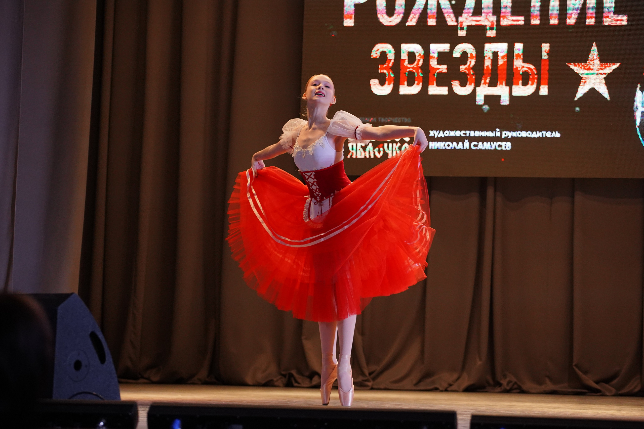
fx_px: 1950
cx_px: 322
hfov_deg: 18.8
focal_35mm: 109
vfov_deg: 12.6
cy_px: 214
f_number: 4
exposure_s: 1/640
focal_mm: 109
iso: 3200
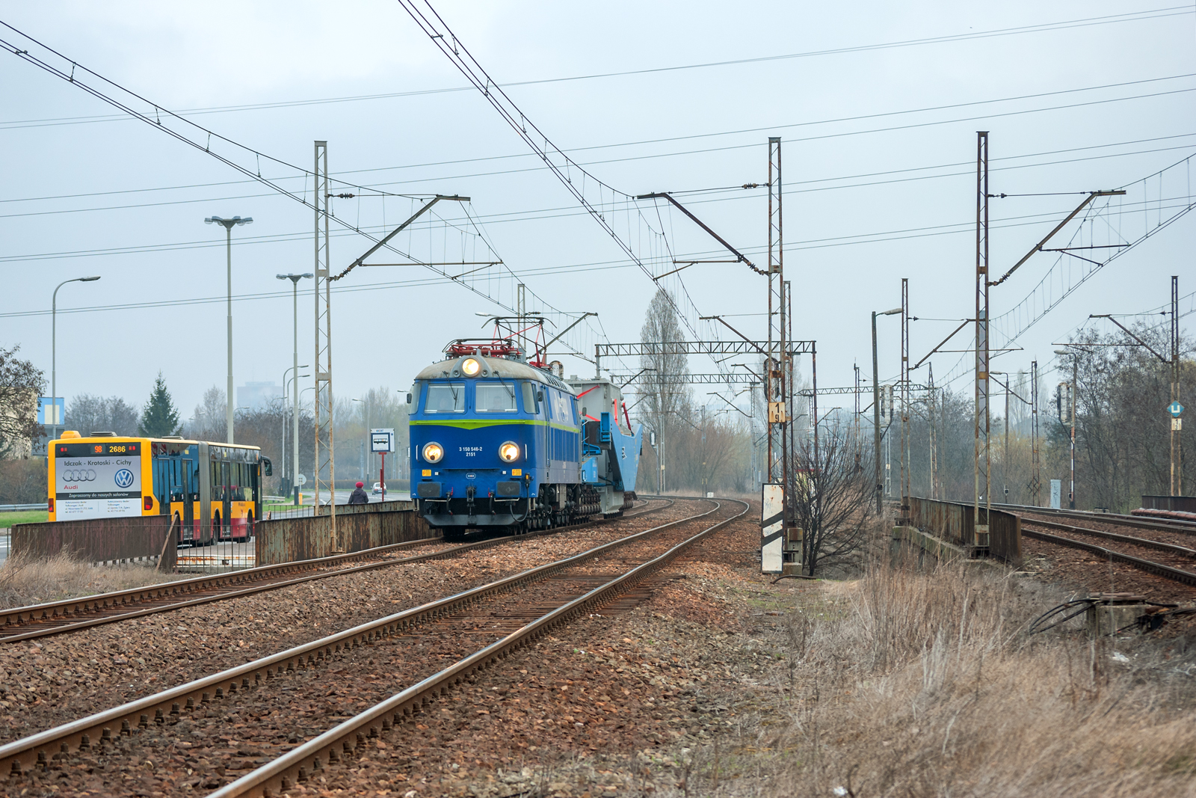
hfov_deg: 19.5
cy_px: 399
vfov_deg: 13.0
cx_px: 598
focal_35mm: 105
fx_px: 3488
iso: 100
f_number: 5.6
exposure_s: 1/250
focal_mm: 70
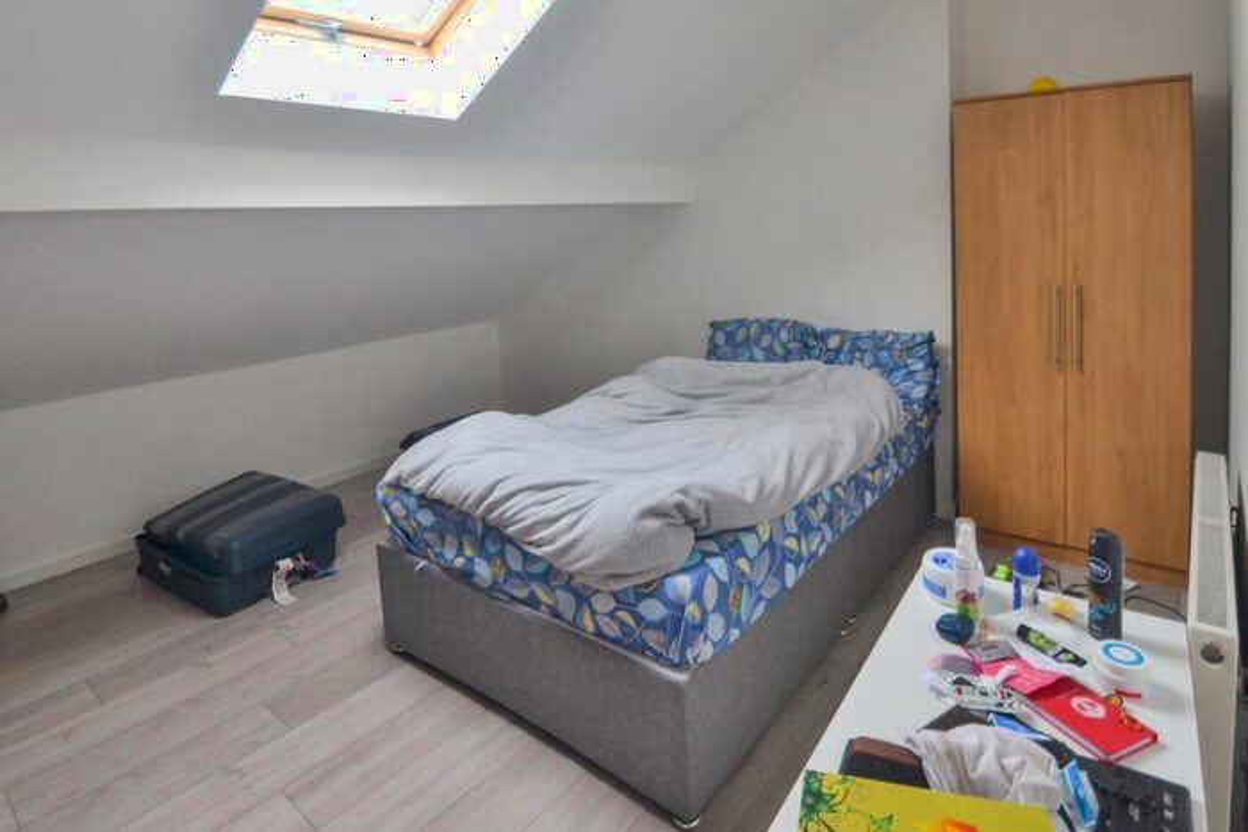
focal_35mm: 17
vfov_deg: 69.7
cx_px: 624
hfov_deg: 92.4
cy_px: 416
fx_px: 598
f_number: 3.5
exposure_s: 1/60
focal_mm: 11.5
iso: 400
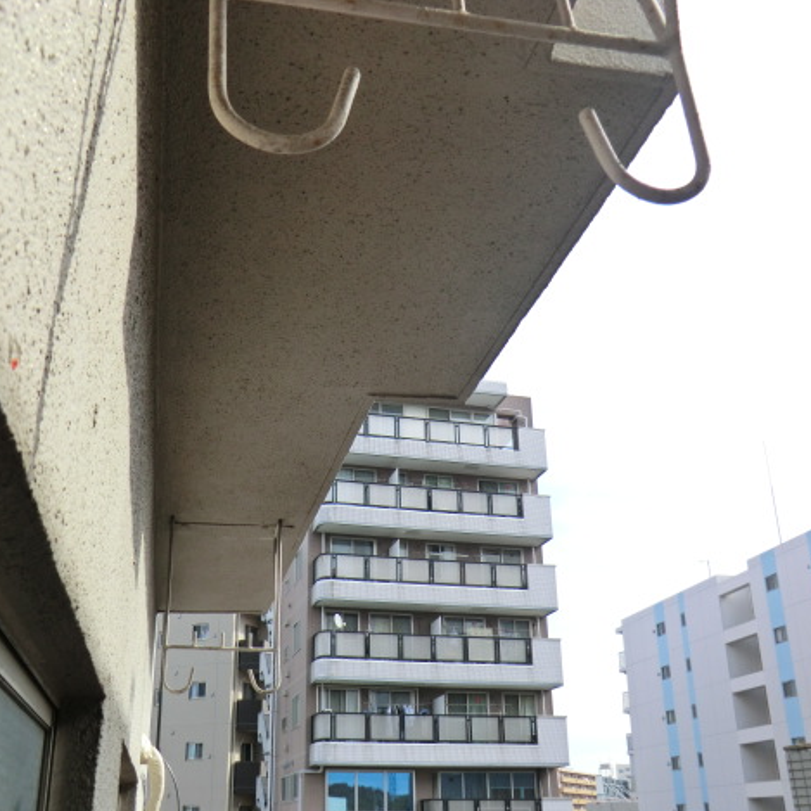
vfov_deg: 47.2
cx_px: 375
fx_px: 928
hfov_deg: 47.2
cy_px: 413
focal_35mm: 35
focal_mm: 5.2
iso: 80
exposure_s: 1/500
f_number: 3.5
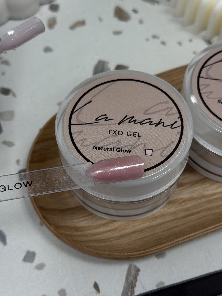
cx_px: 111
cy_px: 148
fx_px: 410
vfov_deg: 39.7
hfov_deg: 30.3
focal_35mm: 48
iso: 64
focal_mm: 6.76
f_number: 1.78
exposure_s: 1/100
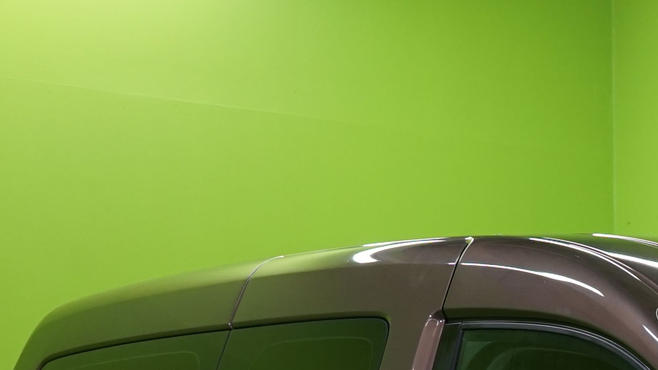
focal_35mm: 155
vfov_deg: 7.6
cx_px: 909
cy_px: 703
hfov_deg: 13.3
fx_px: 2705
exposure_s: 1/40
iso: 640
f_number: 6.3
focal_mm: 38
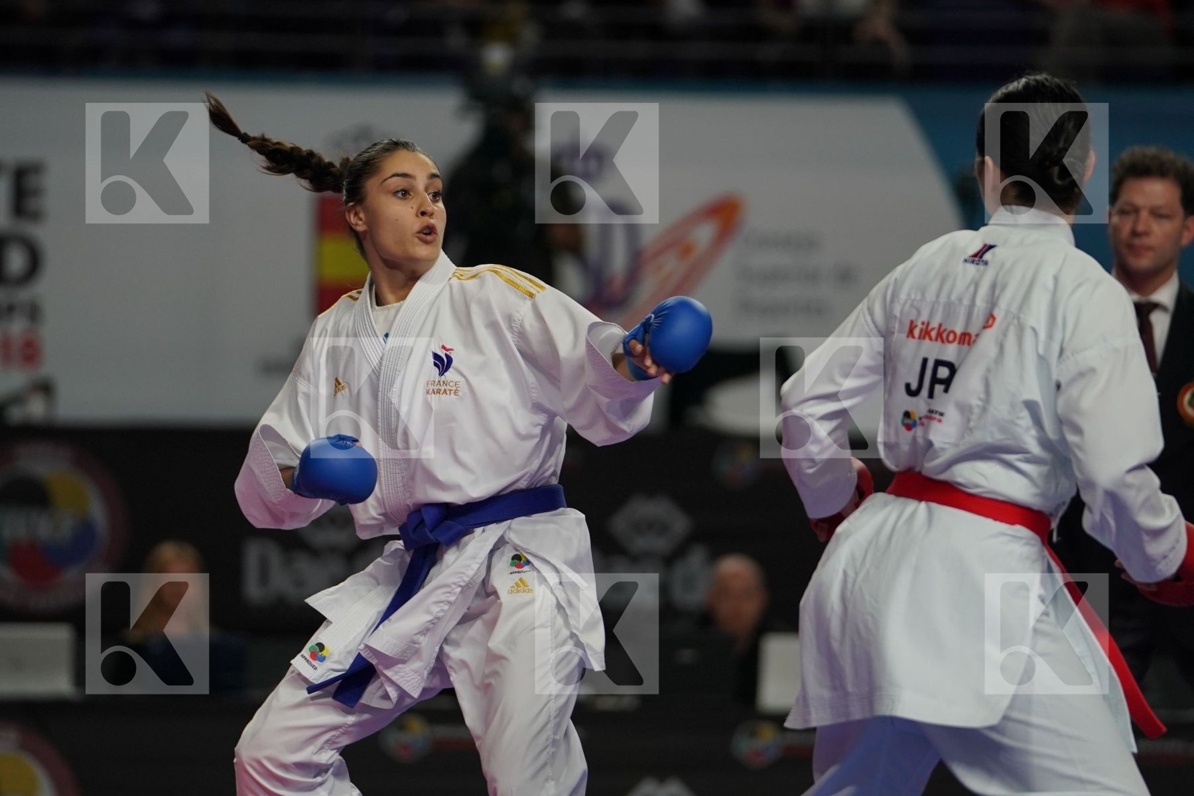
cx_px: 597
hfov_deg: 7.5
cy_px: 398
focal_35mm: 273
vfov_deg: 5.0
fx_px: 9054
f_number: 2.8
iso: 800
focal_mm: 182
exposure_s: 1/1000
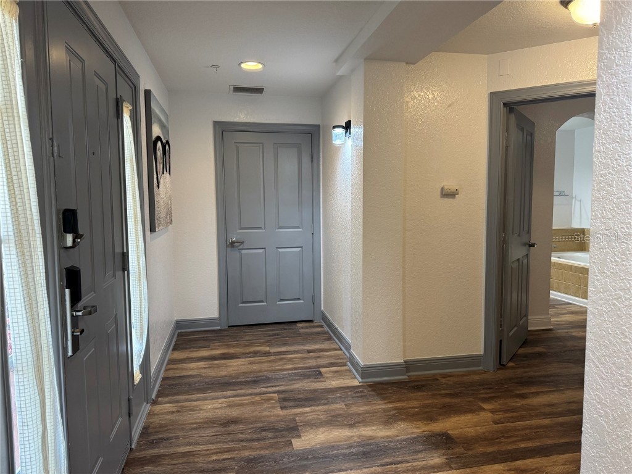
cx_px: 316
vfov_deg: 56.8
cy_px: 237
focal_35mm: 24
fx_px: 438
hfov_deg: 71.6
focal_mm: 6.76
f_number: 1.78
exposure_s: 1/120
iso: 200
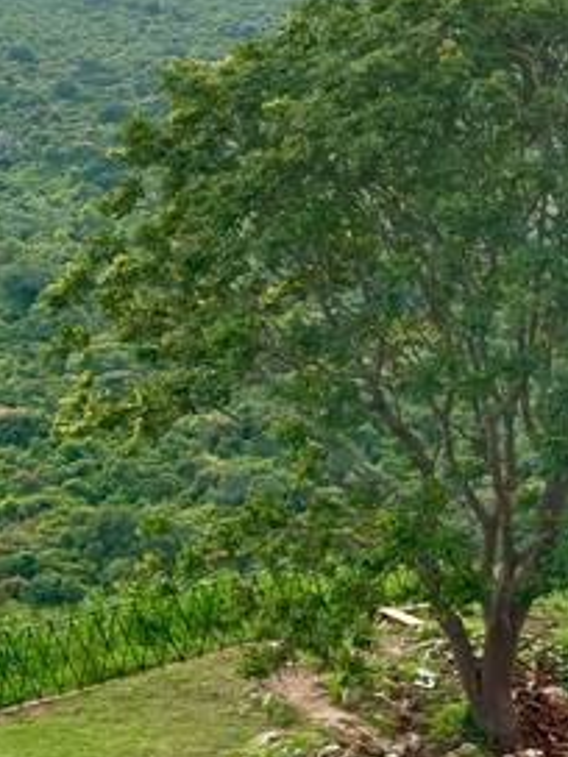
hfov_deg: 13.1
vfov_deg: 17.3
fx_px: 2472
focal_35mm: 113
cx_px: 173
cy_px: 148
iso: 100
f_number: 1.78
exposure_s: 1/2469
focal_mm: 6.86
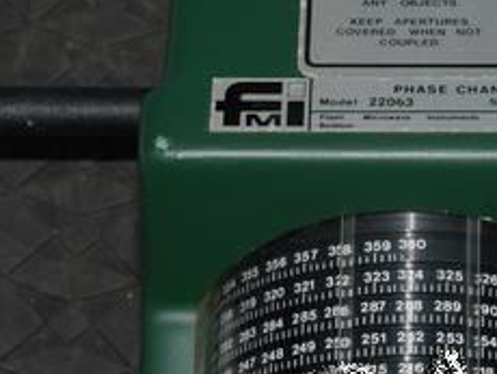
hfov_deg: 10.3
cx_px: 393
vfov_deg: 7.8
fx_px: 2745
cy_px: 149
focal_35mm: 191
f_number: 11
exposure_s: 1/60
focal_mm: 55
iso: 400
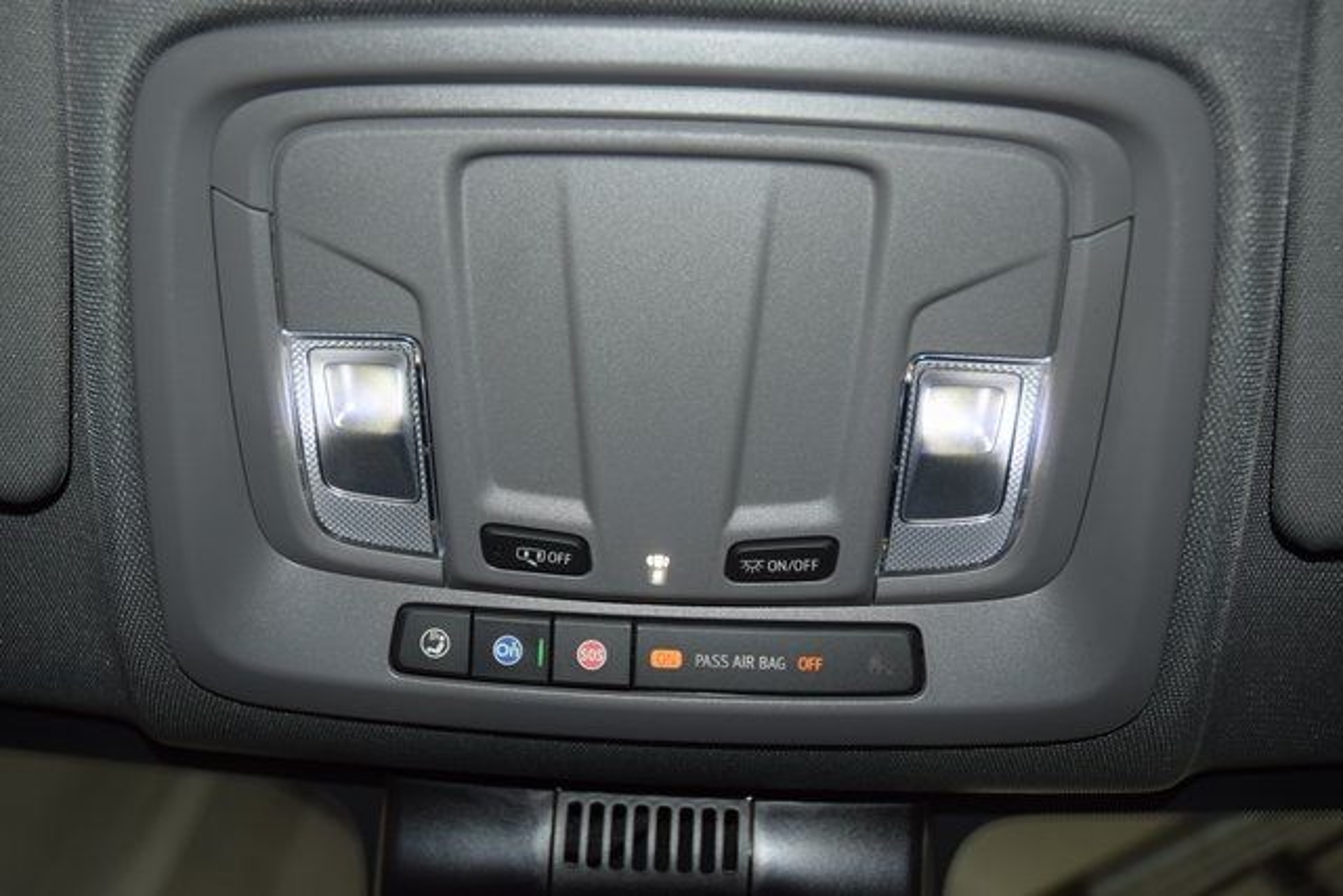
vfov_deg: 36.9
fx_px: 1343
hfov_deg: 53.1
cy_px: 448
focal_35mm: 36
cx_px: 672
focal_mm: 24
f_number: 3.8
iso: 400
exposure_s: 1/80
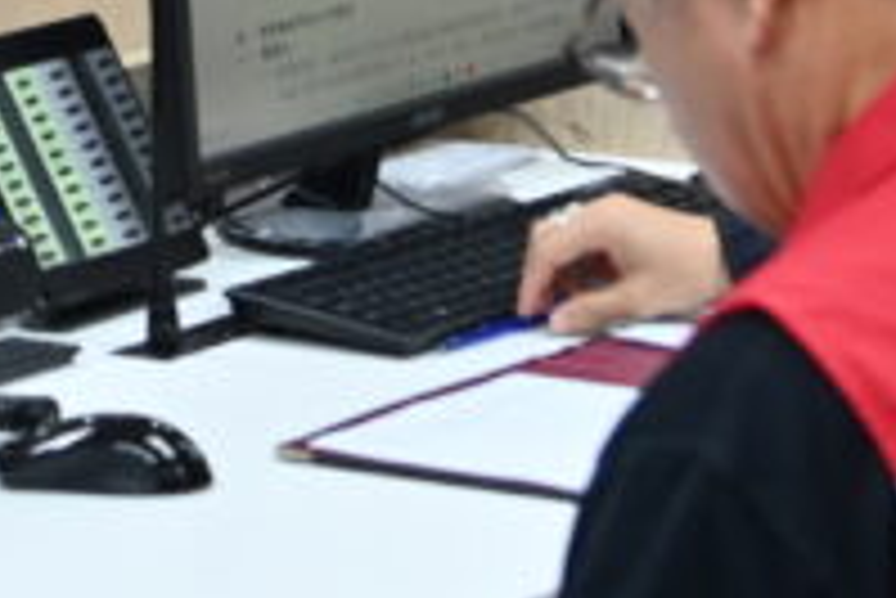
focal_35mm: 247
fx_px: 6152
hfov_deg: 8.0
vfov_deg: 5.4
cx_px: -743
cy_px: -922
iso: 900
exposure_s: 1/125
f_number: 5.3
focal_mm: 48
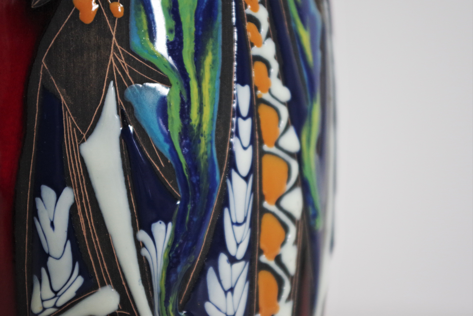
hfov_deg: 28.1
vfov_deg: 18.9
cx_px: 236
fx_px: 946
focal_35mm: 72
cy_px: 158
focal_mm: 47.5
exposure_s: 1/100
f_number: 5.6
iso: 800
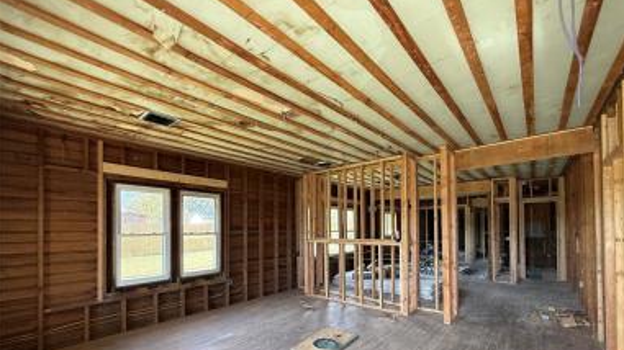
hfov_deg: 99.3
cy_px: 227
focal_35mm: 16
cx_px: 326
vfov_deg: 65.6
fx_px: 265
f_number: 2.2
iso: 250
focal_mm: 2.22
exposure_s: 1/99
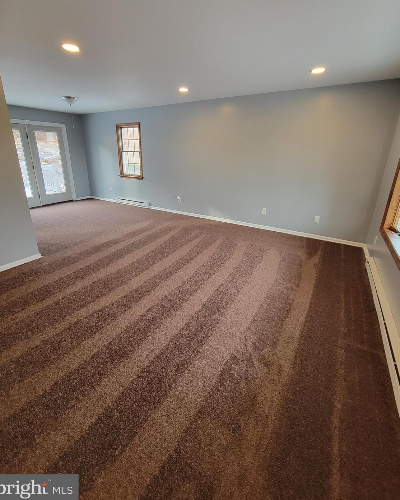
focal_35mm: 14
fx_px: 207
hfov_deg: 88.0
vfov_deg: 100.4
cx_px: 196
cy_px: 228
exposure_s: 1/60
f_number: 2.2
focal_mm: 2.2
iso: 400
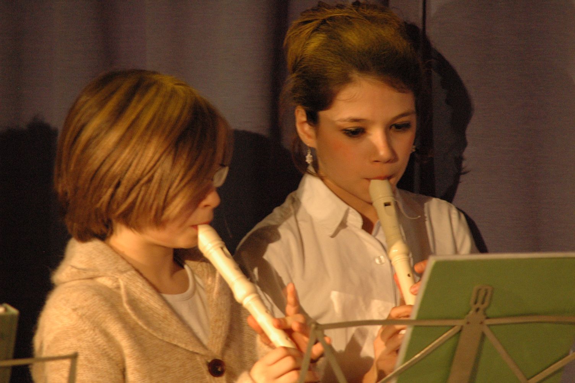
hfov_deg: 6.2
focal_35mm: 330
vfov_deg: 4.2
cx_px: 288
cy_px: 192
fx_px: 5266
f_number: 5
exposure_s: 1/6
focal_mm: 220
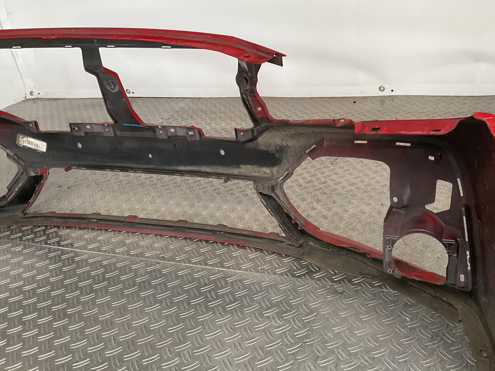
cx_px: 292
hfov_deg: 48.7
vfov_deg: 37.5
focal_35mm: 38
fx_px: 543
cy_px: 231
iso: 100
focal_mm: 3
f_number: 1.8
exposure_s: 1/60
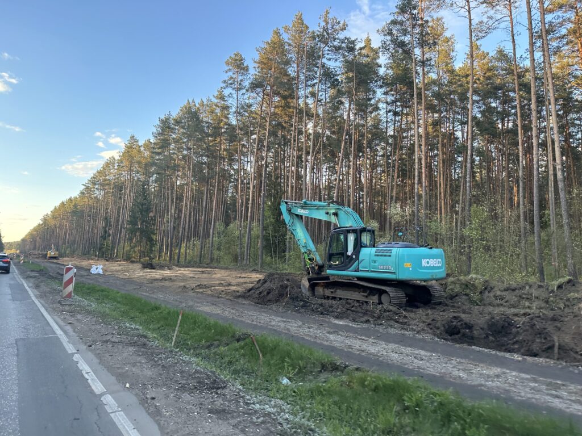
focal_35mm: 24
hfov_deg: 71.6
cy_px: 218
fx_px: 404
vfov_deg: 56.8
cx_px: 291
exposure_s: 1/199
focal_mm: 6.86
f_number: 1.78
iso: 80
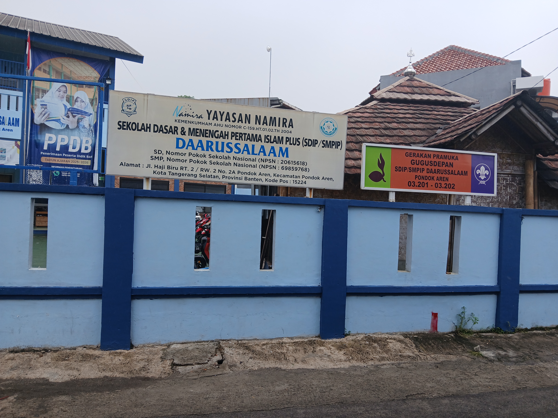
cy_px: 209
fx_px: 419
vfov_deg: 53.1
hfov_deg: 67.3
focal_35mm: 26
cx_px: 279
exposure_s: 1/240
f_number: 1.8
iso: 20
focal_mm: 3.98
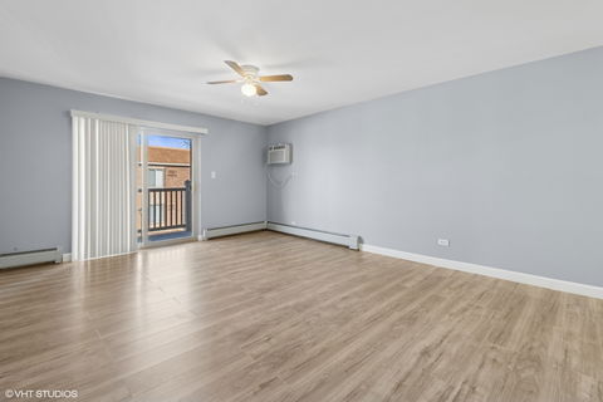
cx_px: 302
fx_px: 268
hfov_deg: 96.7
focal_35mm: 16
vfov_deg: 73.7
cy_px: 201
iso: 320
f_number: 8
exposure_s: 1/60
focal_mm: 16
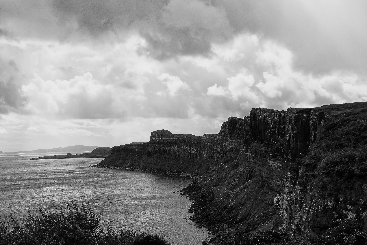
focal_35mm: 45
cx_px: 184
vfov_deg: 29.9
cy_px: 122
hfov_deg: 43.6
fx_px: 459
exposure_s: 1/500
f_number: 11
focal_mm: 30
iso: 400
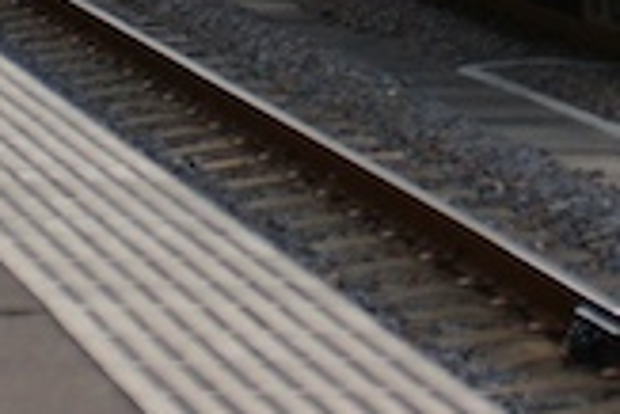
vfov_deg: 4.5
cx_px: 544
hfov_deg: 6.8
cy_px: -329
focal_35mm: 303
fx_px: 5220
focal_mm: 55
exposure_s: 1/250
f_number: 4.5
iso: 400
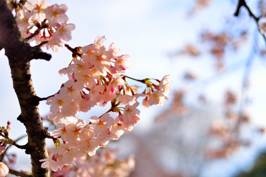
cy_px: 88
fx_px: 369
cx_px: 133
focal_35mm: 50
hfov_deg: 39.6
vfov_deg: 26.9
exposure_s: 1/4000
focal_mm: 50
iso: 100
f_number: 2.5
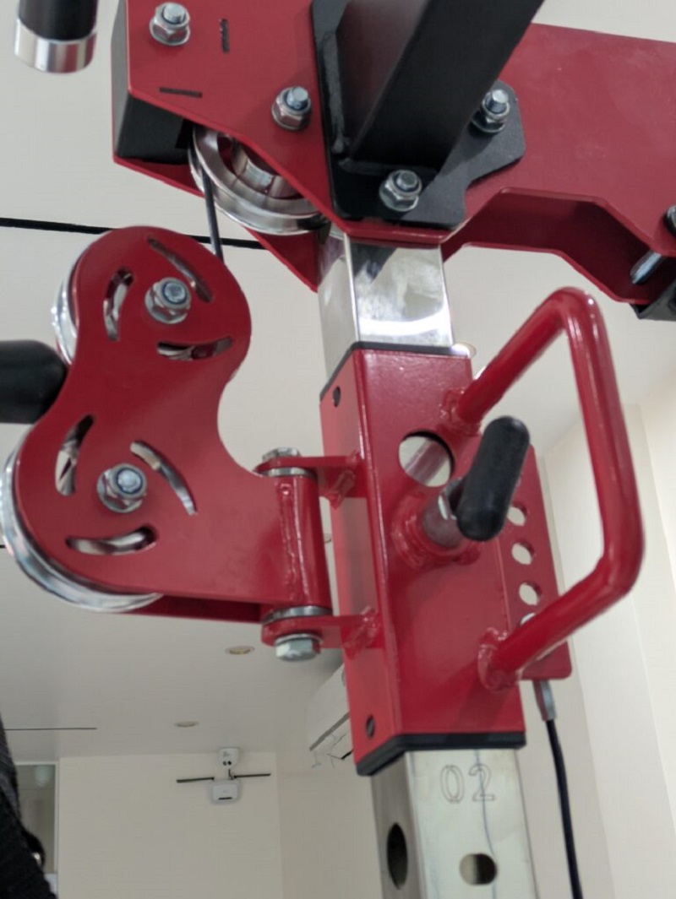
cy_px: 450
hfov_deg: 28.6
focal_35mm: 51
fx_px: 1327
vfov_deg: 37.5
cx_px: 338
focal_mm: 5.43
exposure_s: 1/50
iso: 121
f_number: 1.89
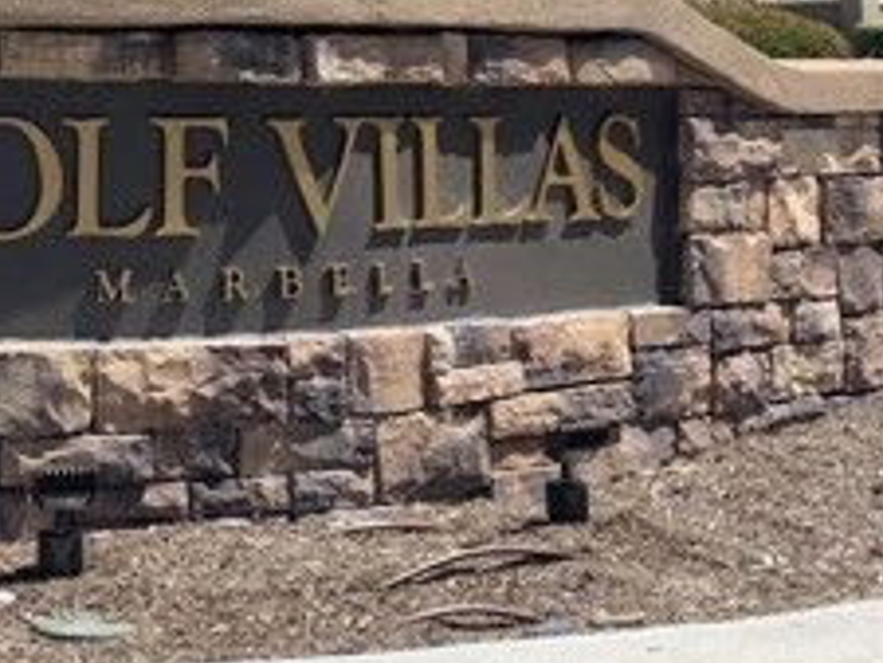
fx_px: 1889
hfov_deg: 25.3
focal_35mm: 74
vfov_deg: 19.0
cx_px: 51
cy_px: -98
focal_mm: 4.25
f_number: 1.8
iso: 25
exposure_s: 1/1427
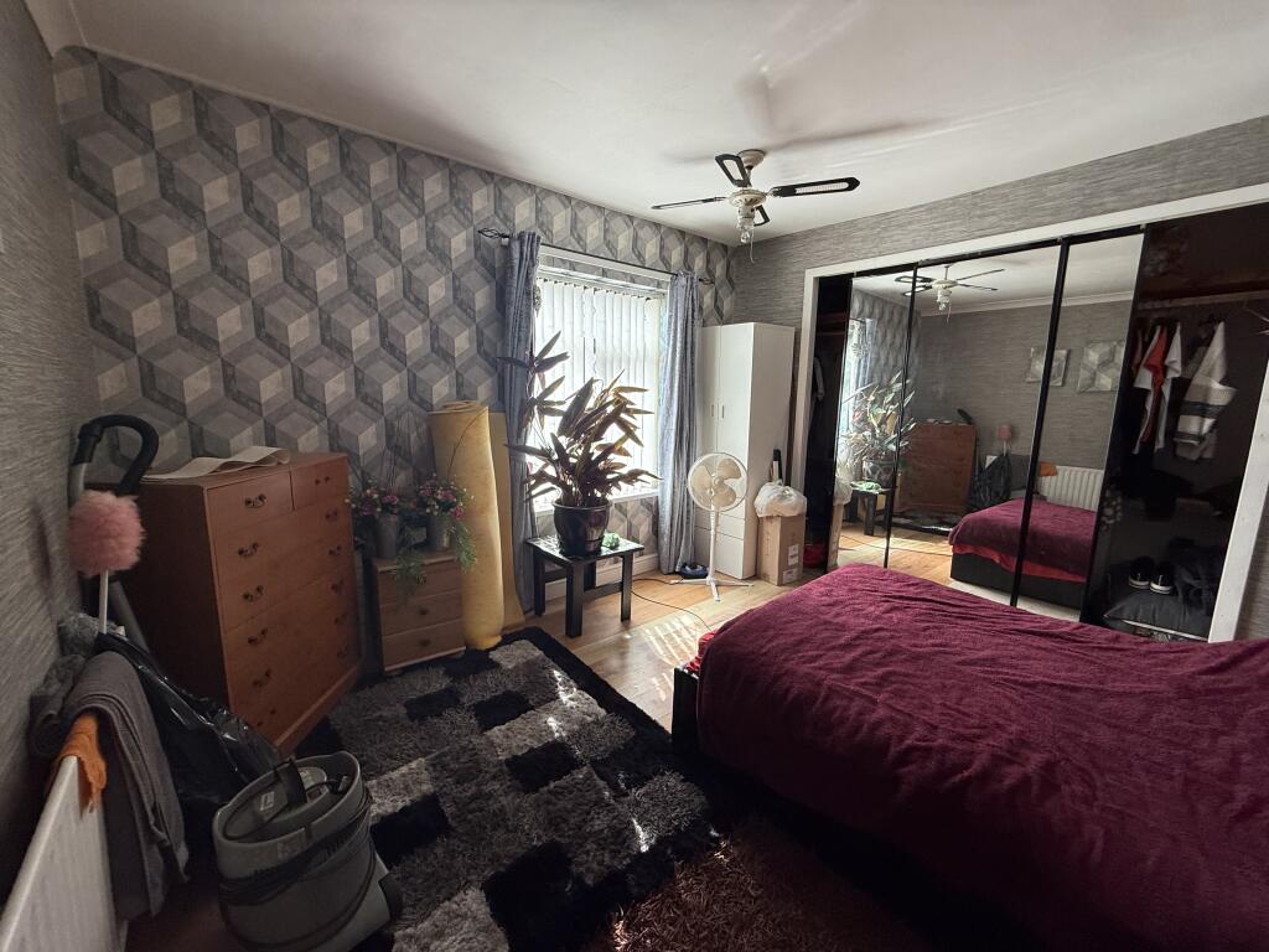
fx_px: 513
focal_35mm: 14
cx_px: 634
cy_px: 476
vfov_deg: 85.7
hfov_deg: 102.1
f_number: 2.2
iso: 125
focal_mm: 2.22
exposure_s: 1/99
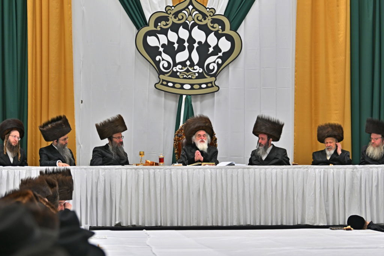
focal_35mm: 157
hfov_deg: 13.1
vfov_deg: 8.7
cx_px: 192
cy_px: 128
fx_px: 1674
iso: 200
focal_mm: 105
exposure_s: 1/250
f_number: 2.8
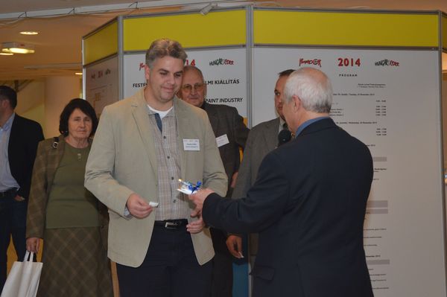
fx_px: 707
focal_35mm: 57
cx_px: 224
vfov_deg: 23.7
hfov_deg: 35.1
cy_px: 148
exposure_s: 1/160
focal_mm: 38
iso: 800
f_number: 4.5
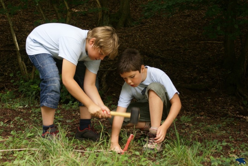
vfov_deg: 20.2
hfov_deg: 29.8
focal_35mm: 68
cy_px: 83
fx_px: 465
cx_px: 124
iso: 160
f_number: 5.6
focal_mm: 45
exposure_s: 1/80
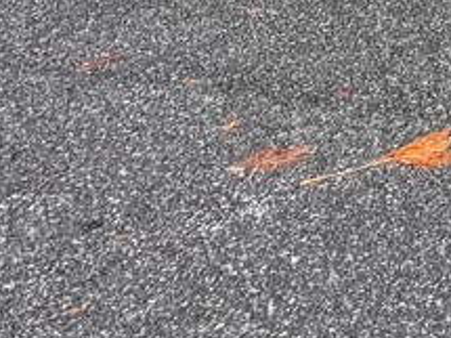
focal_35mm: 179
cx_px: 1638
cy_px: -762
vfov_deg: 7.2
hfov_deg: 8.1
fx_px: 2331
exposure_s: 1/352
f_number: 1.78
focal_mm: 6.76
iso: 80
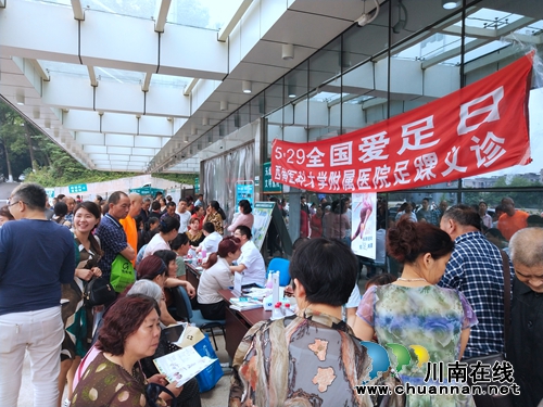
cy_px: 204
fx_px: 471
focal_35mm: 30
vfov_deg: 46.8
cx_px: 272
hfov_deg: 60.0
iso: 75
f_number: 1.8
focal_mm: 3.95
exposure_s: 1/100
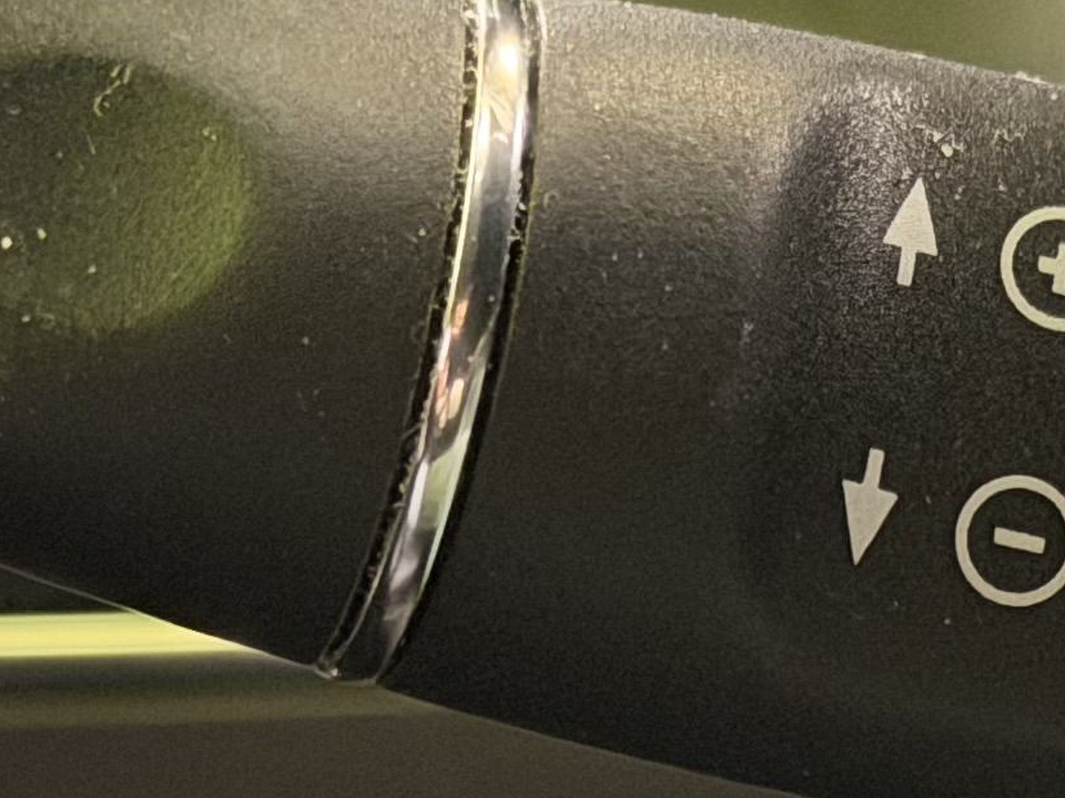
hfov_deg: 8.5
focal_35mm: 234
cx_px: 500
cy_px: 719
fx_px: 7198
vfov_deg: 6.3
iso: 500
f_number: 1.78
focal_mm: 6.76
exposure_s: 1/25
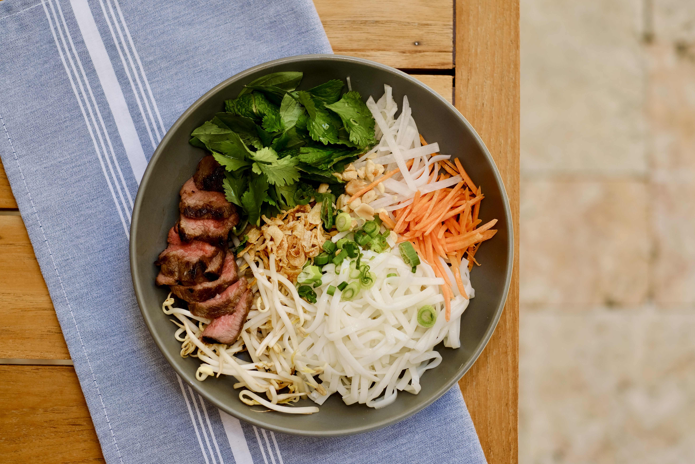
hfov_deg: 36.9
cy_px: 232
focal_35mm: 54
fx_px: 1042
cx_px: 345
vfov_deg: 25.1
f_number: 2.5
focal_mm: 35
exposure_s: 1/500
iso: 200
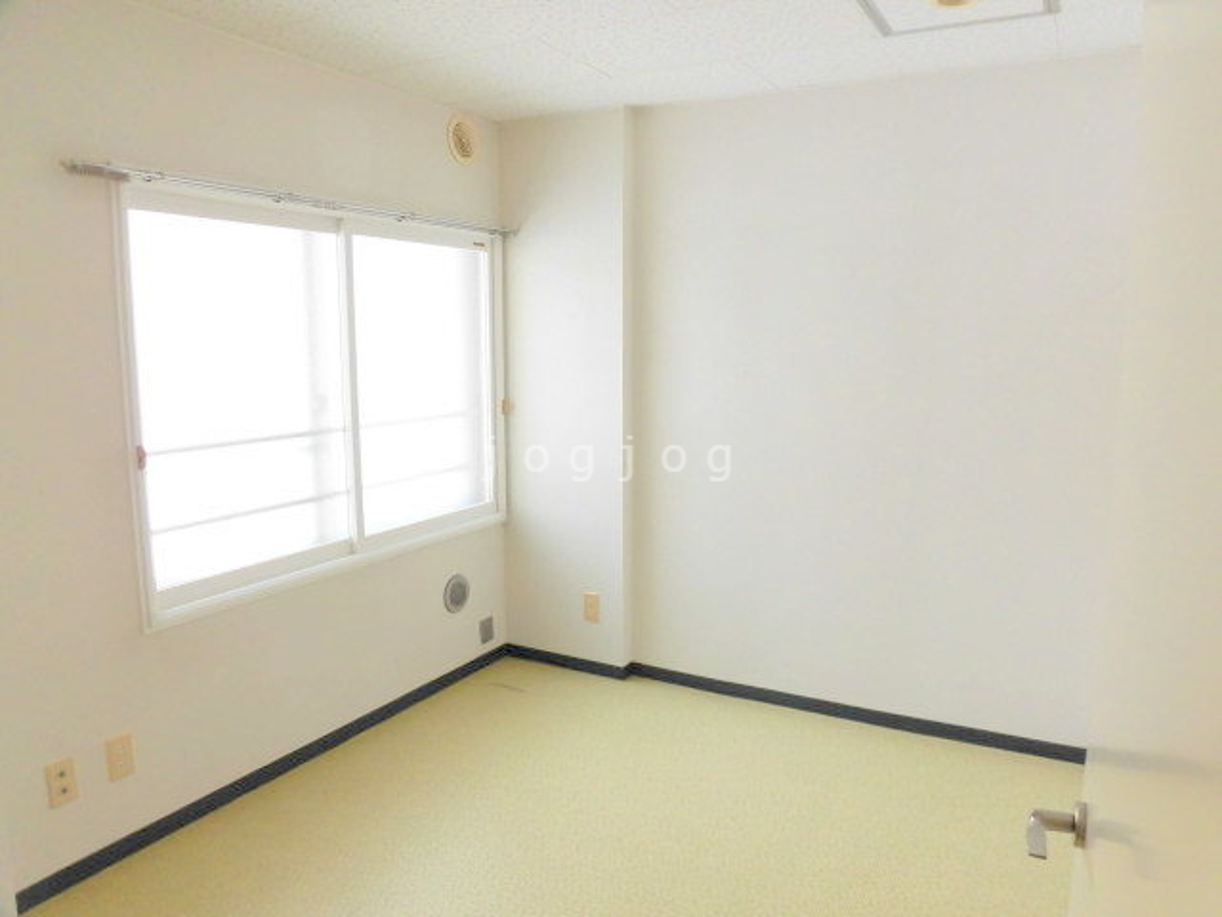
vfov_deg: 56.8
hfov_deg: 71.6
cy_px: 458
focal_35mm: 24
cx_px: 611
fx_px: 847
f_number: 3.1
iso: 125
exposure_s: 1/80
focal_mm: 4.3
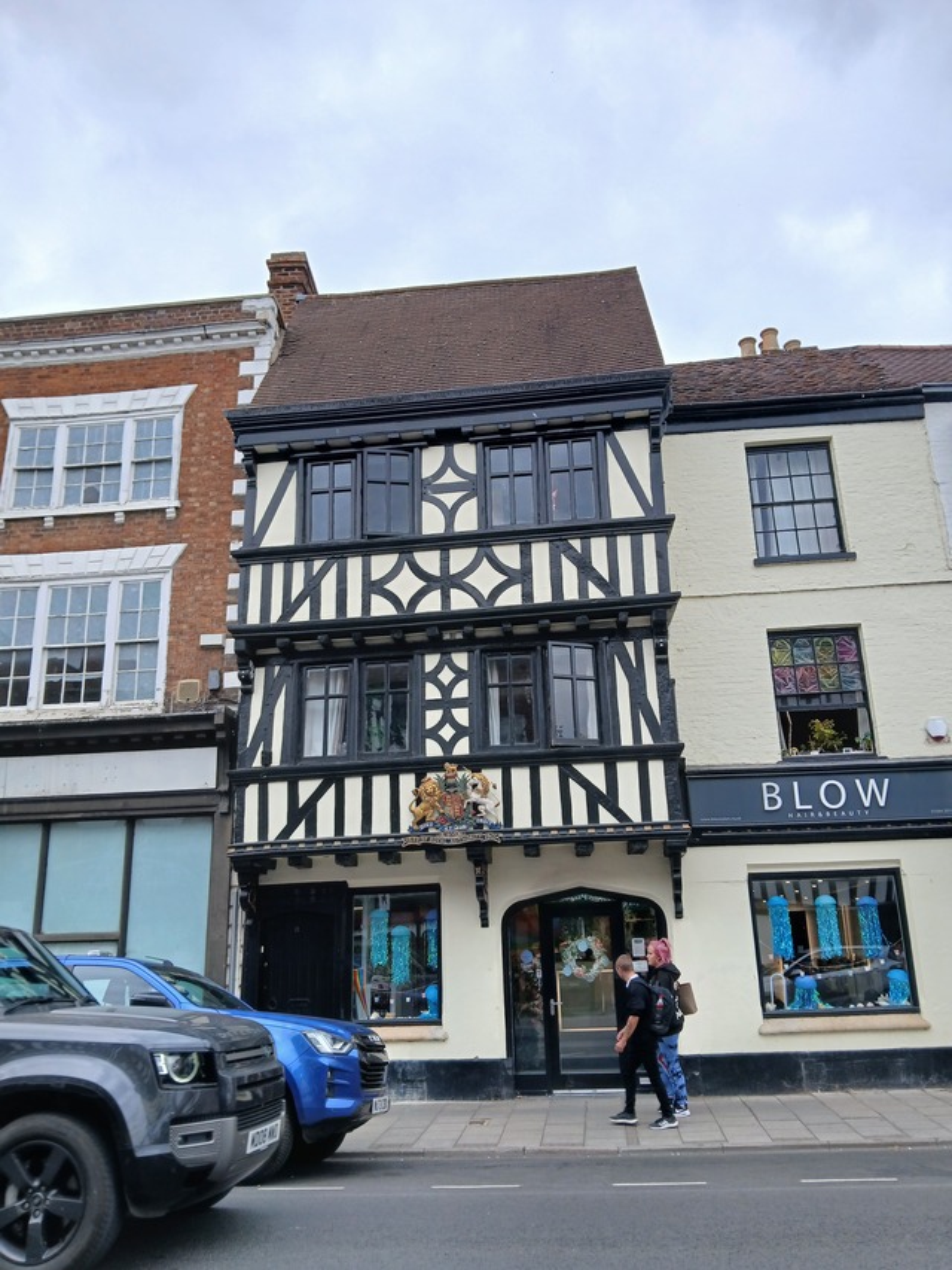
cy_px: 635
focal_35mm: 26
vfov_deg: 67.3
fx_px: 953
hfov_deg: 53.1
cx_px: 476
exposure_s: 1/326
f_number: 1.8
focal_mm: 3.98
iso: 20
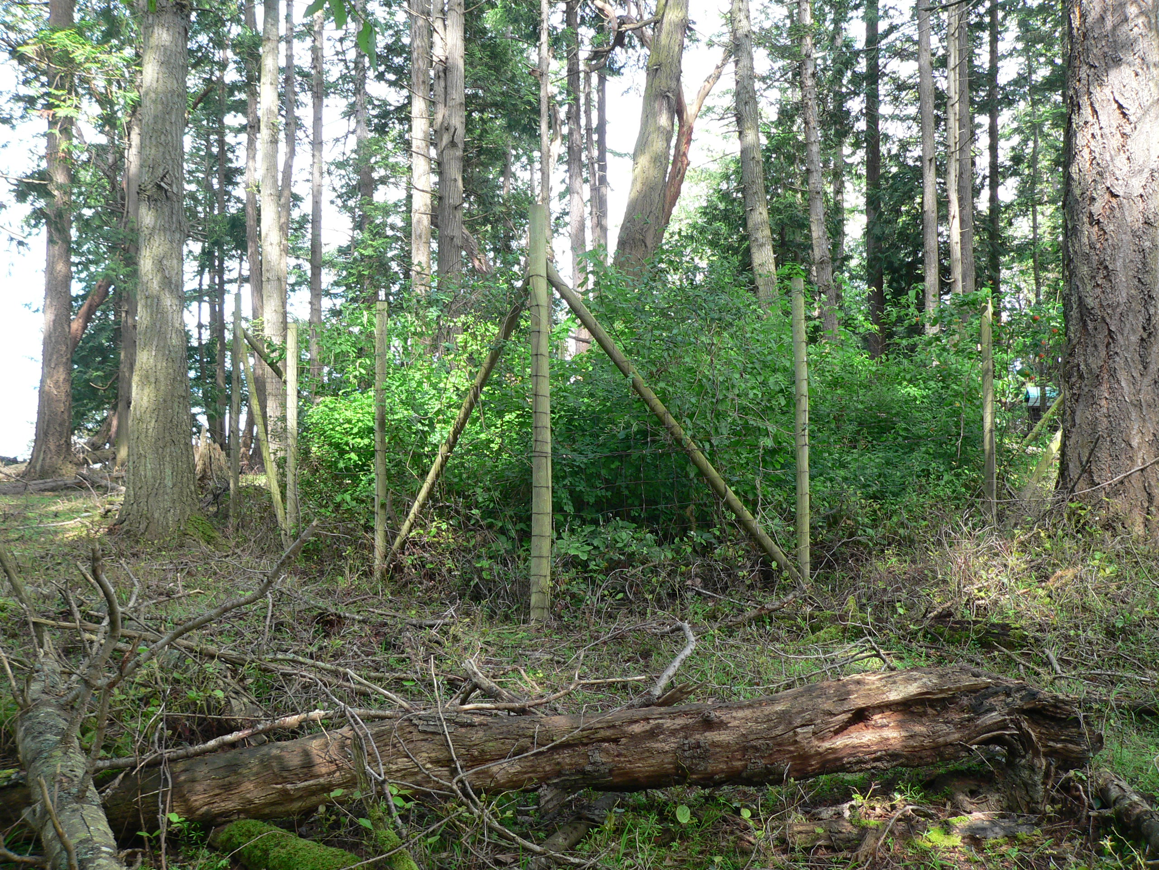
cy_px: 435
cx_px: 580
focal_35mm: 36
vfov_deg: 39.7
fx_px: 1205
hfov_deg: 51.4
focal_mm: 6
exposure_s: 1/60
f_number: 2.8
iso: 100
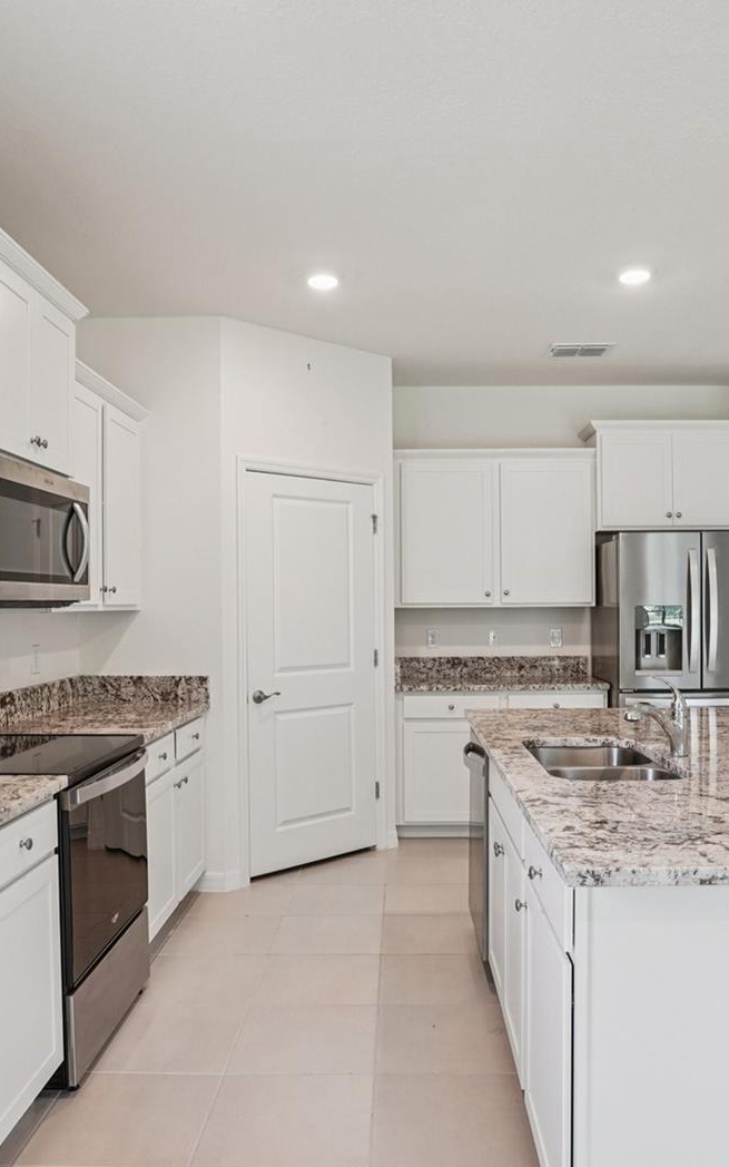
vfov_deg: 66.5
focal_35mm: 28
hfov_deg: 44.5
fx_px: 890
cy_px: 585
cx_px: 387
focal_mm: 18
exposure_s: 1/20
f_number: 8
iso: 400
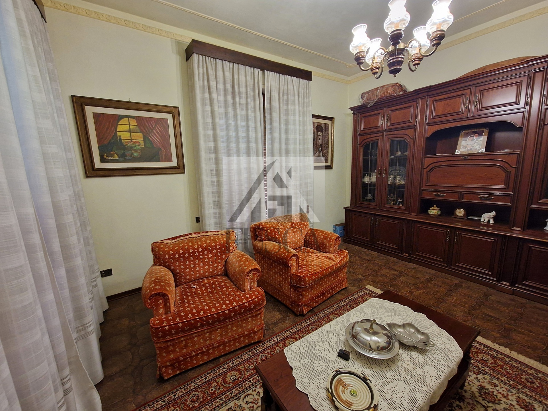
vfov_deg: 89.9
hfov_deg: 106.2
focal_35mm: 13
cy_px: 206
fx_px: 206
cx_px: 274
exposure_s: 1/33
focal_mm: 2.2
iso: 640
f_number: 2.2
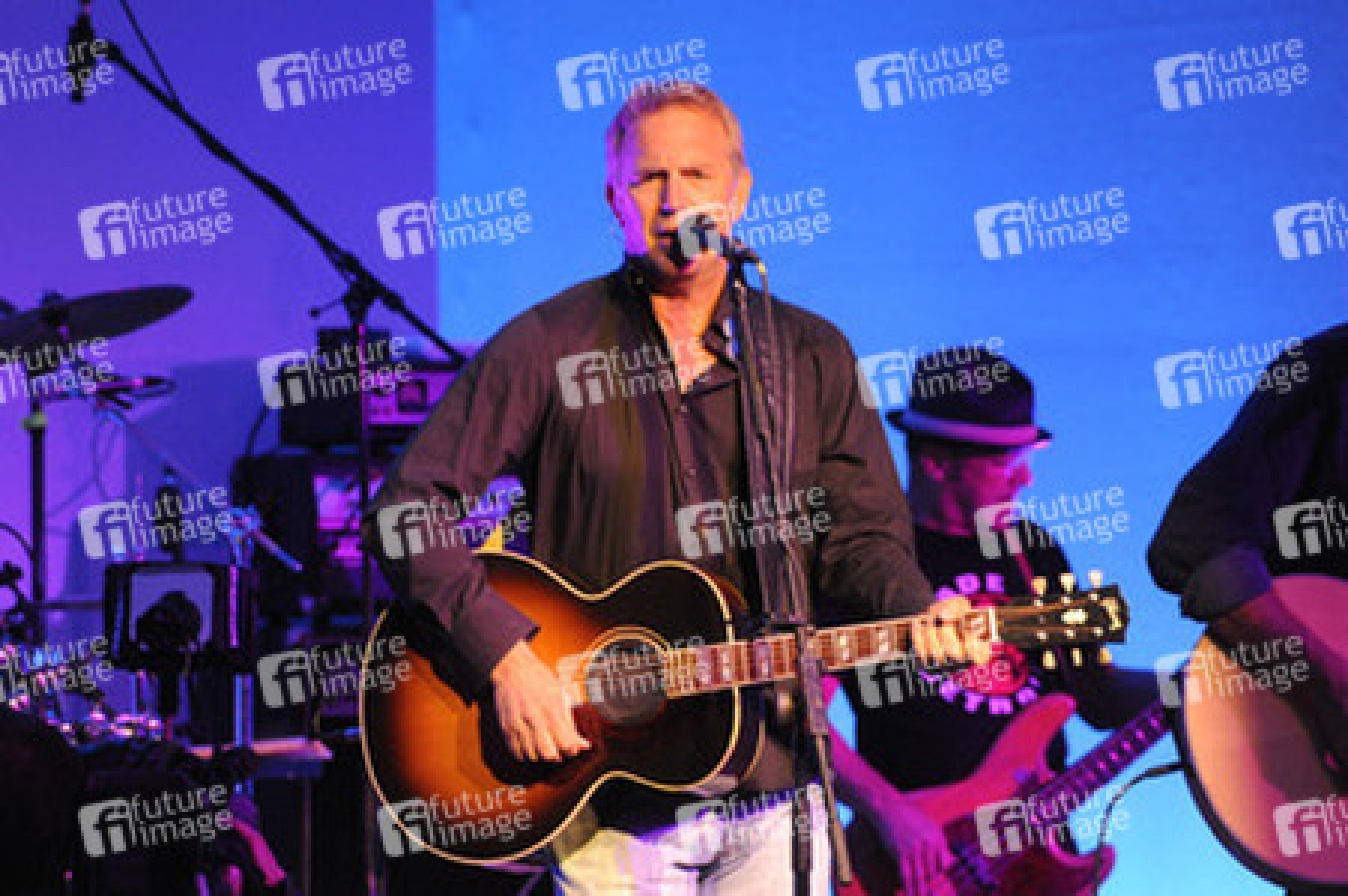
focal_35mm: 300
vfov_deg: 4.6
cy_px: 448
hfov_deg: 6.9
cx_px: 674
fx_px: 11225
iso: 6400
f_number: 5.6
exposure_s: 1/160
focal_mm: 300
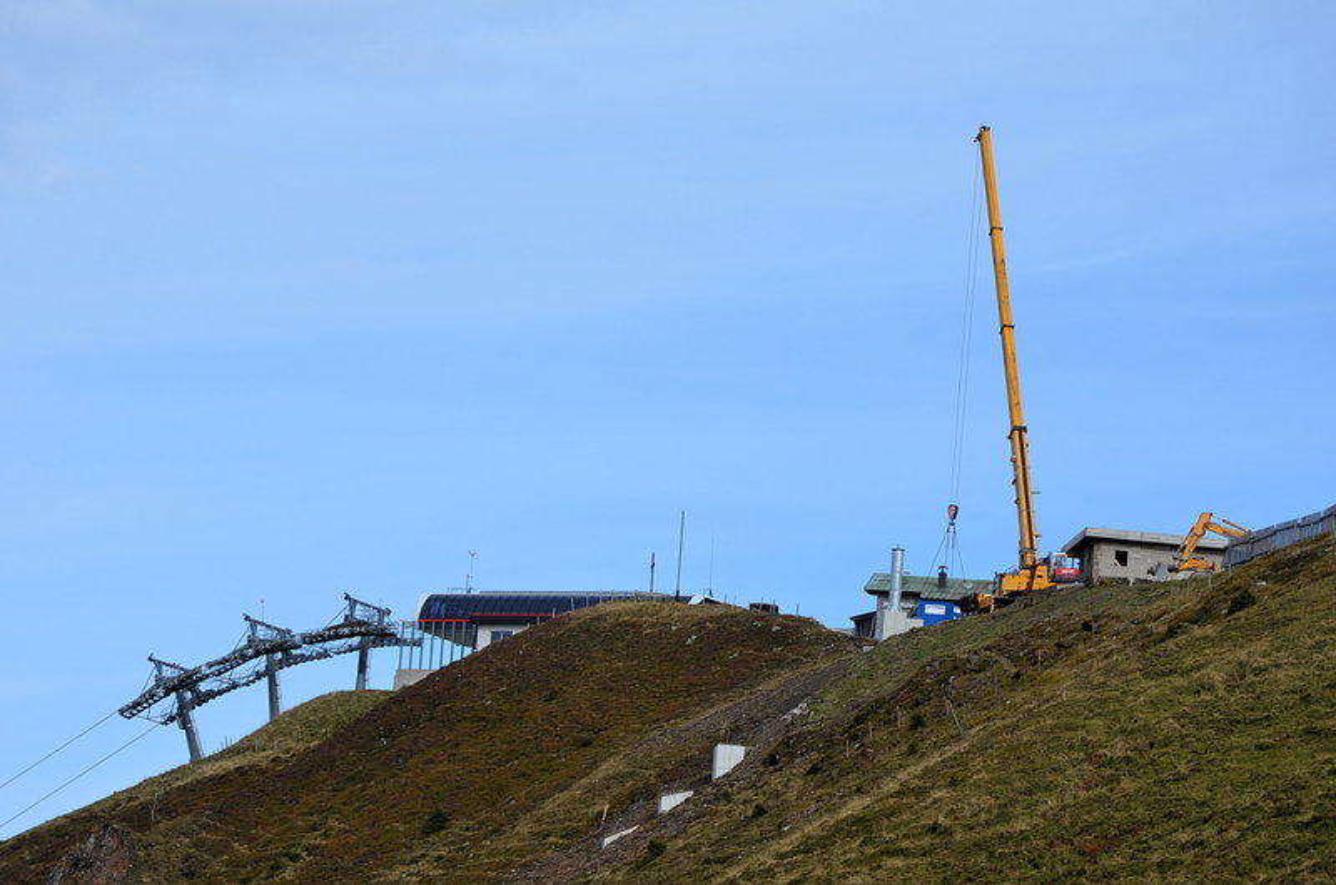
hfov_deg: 11.0
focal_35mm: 188
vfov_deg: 7.3
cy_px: 442
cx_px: 668
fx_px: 6944
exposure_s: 1/250
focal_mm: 125
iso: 100
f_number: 8
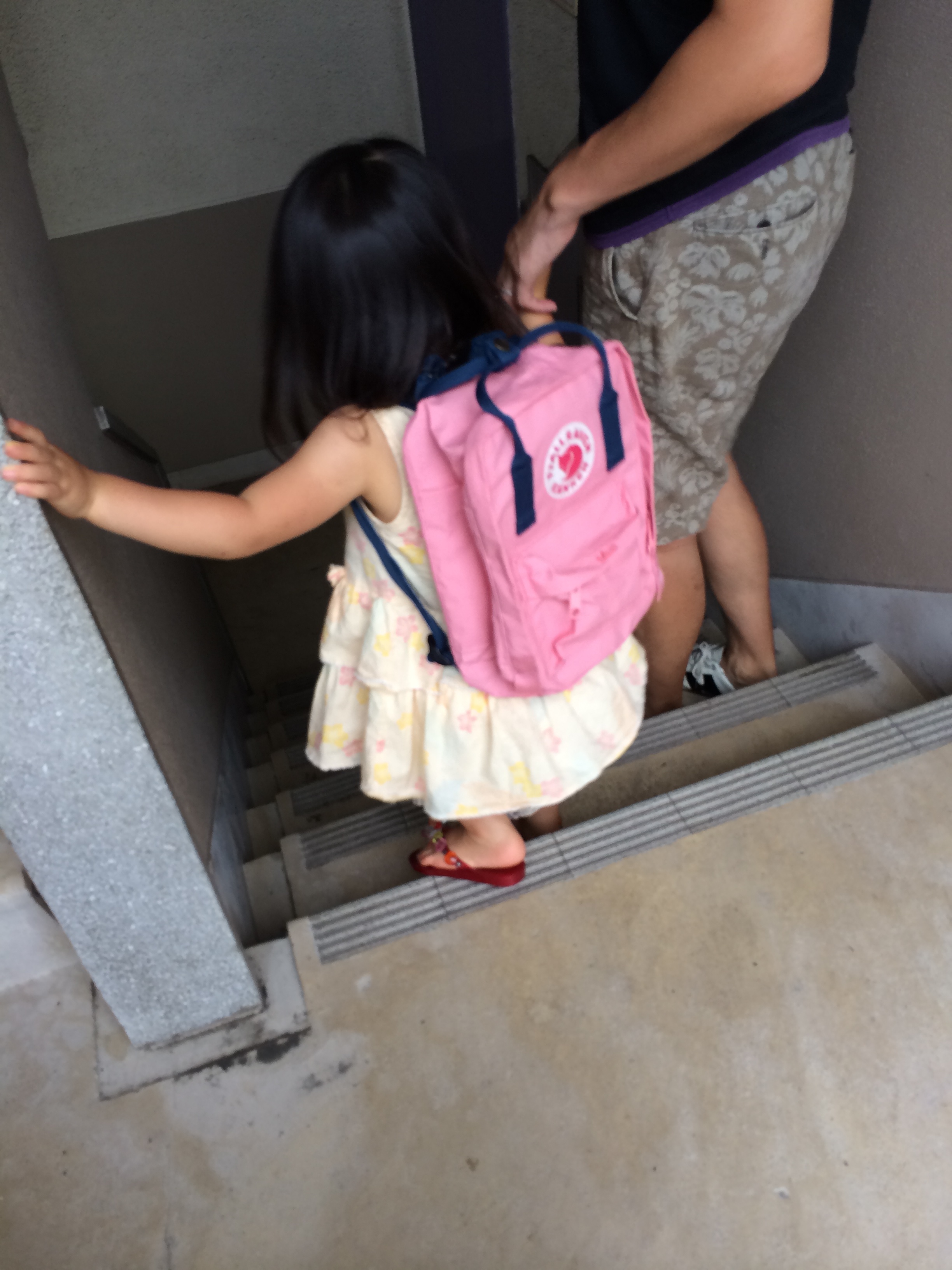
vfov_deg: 60.0
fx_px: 1100
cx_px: 476
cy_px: 635
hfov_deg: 46.8
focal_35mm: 30
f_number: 2.2
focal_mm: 4.12
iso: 32
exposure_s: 1/30
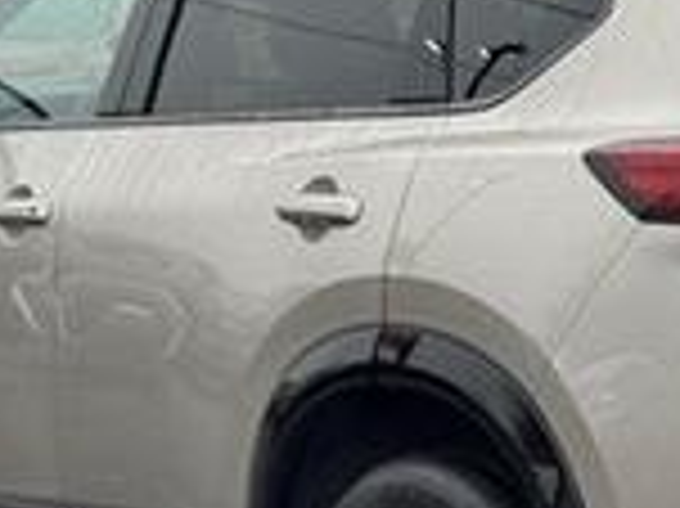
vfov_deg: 9.3
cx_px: 648
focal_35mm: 160
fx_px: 3141
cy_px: 351
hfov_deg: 12.2
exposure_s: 1/651
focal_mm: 6.76
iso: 64
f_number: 1.78
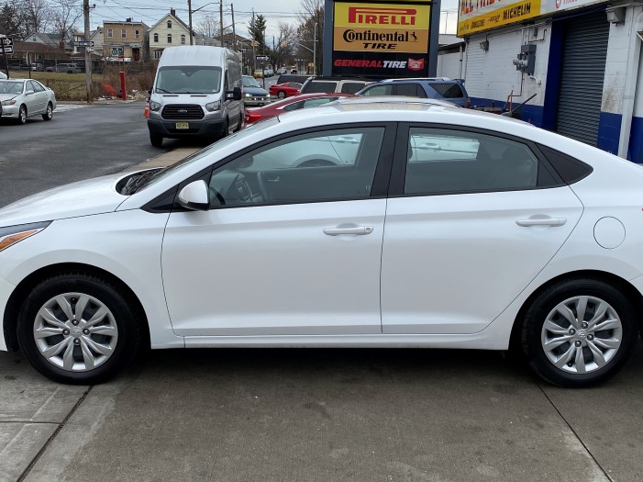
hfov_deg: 49.0
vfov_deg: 37.7
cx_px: 339
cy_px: 233
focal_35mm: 38
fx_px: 705
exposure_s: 1/1220
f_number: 1.8
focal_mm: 4.25
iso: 32
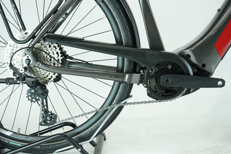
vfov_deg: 29.9
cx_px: 116
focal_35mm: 45
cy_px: 77
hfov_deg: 43.6
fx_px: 289
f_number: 5.6
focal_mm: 45
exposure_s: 1/200
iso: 1600
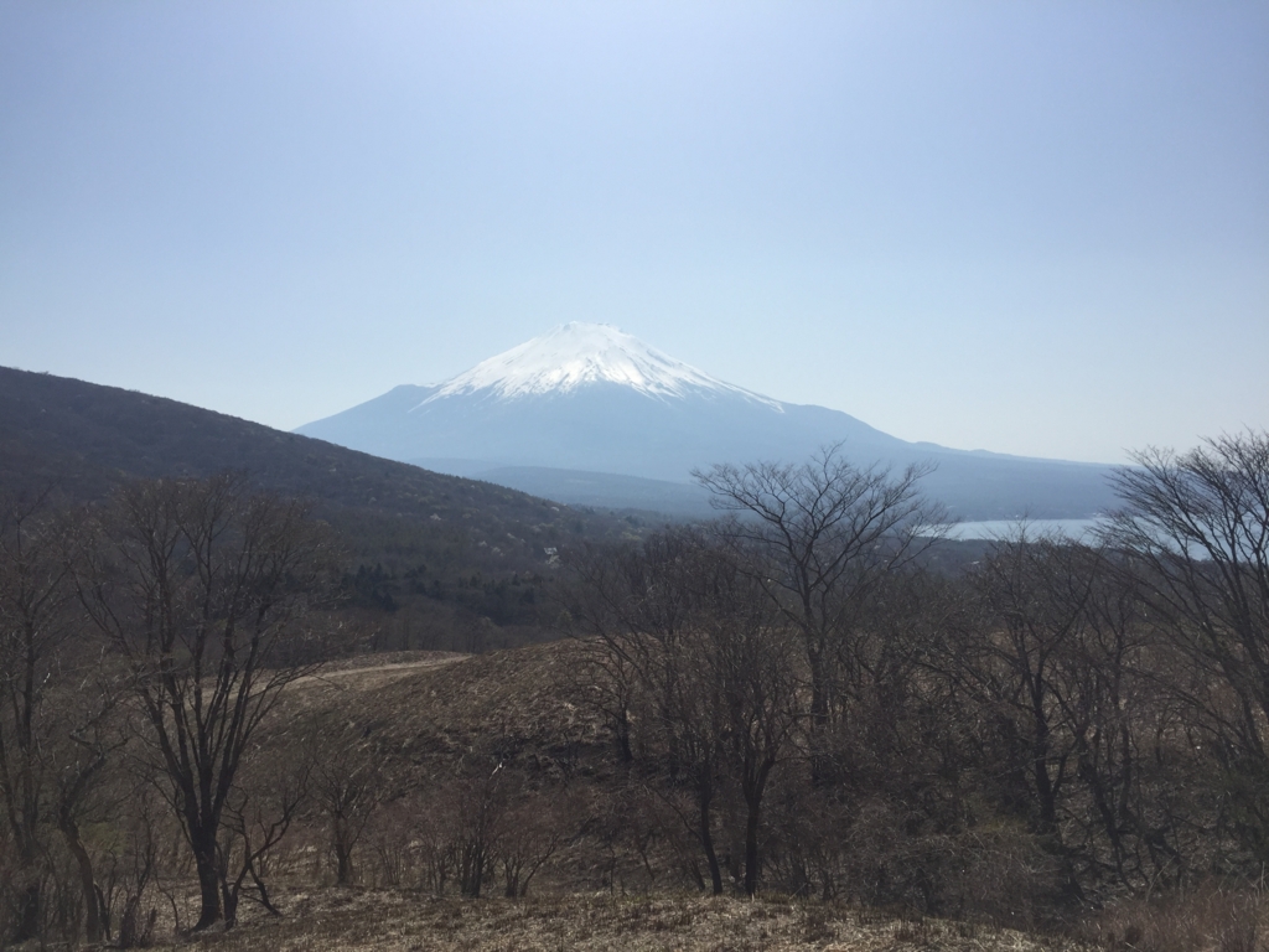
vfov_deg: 48.2
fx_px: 1063
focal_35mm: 29
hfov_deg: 61.7
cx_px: 634
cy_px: 476
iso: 32
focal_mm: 4.15
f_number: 2.2
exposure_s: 1/4405
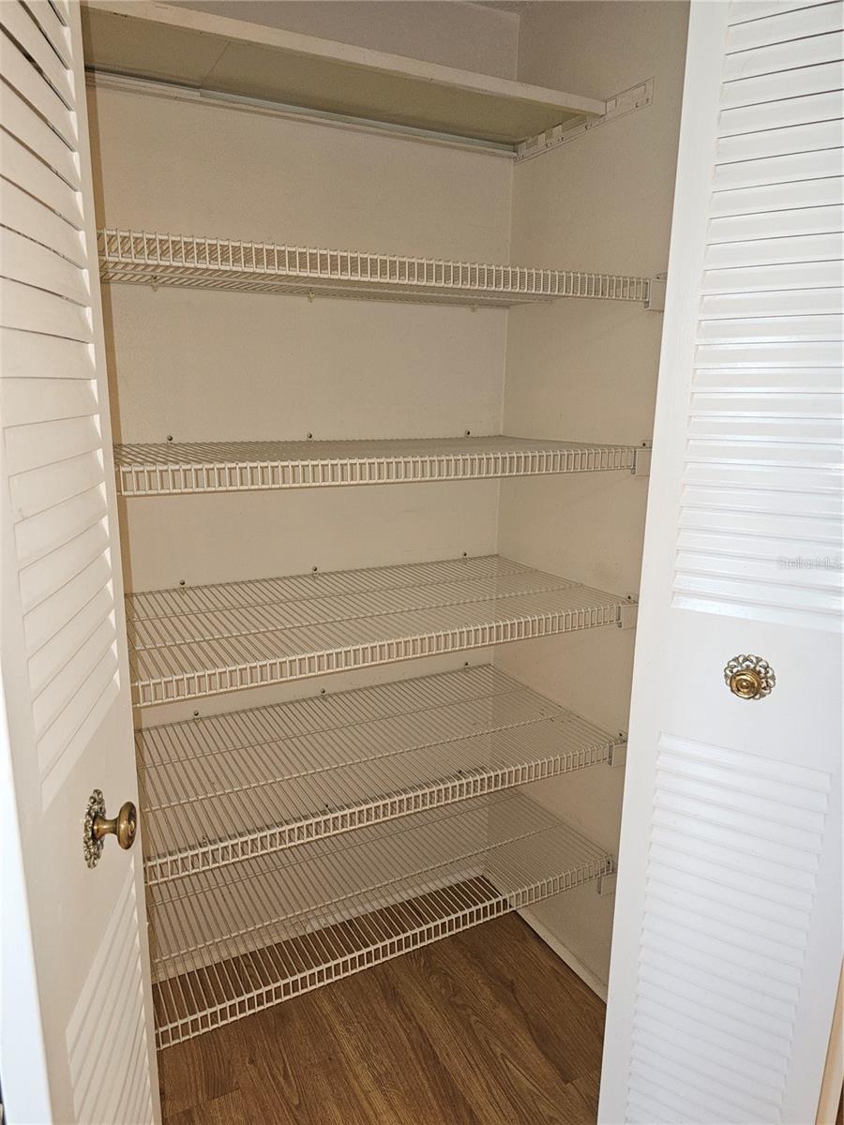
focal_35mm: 23
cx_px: 422
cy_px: 562
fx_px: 748
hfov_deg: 58.9
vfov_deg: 73.9
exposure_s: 1/60
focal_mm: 6.3
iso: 100
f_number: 1.7
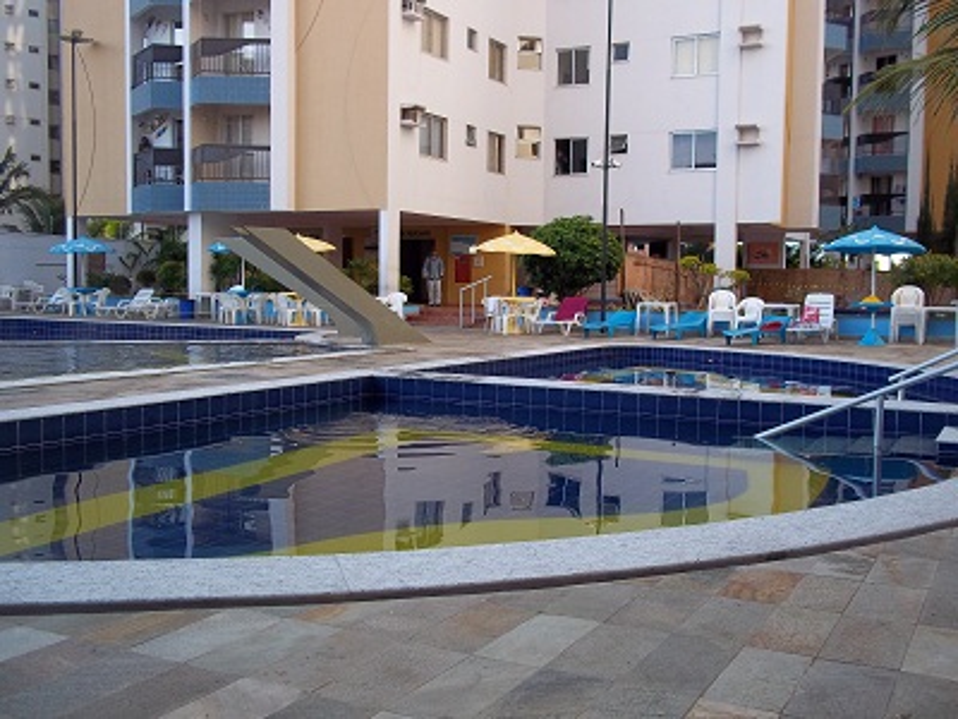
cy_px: 360
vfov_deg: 39.7
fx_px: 996
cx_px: 479
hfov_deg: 51.4
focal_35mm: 36
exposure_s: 1/160
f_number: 3.1
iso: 80
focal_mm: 6.5
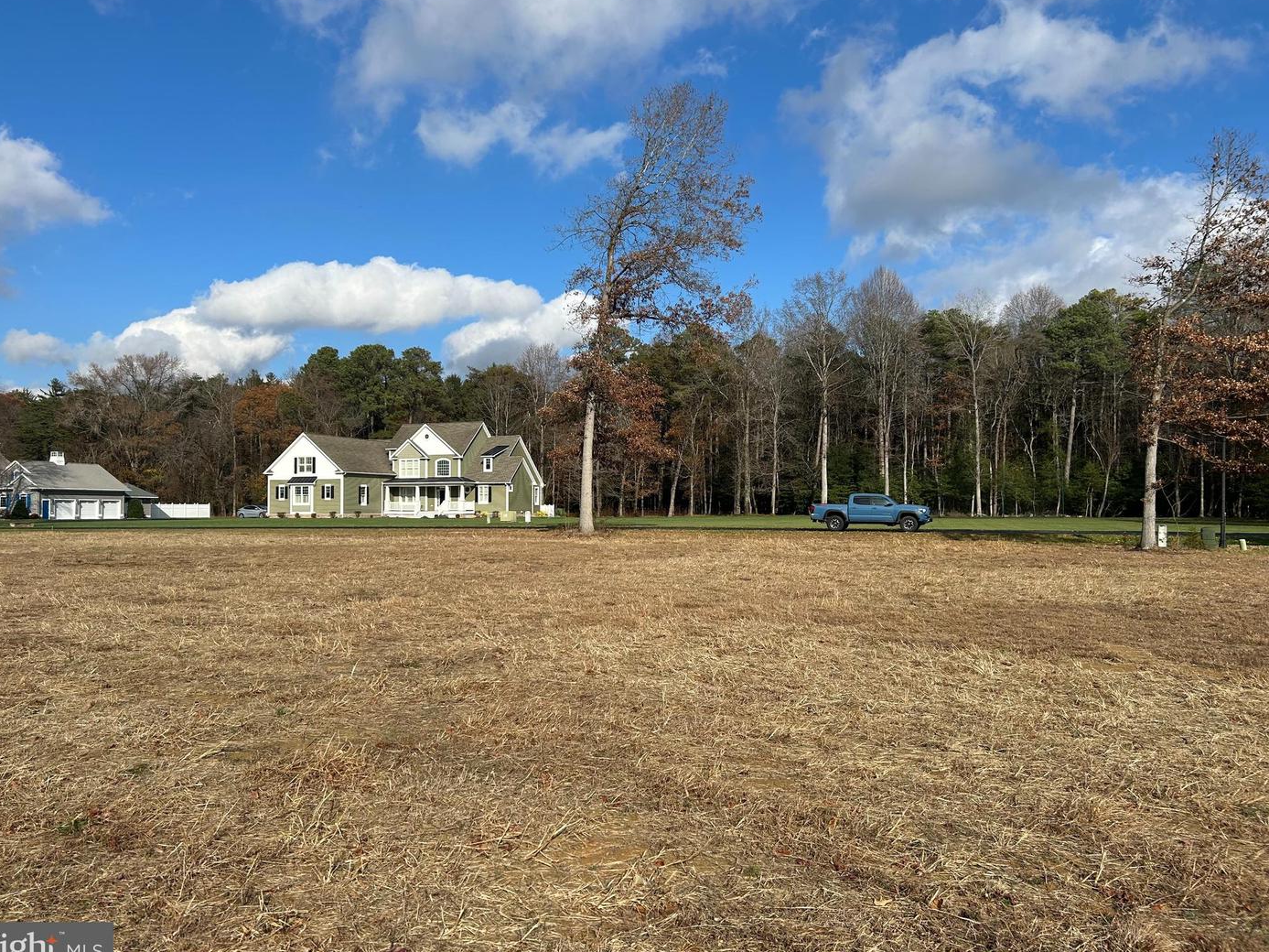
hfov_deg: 65.3
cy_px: 481
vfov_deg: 51.3
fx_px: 990
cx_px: 611
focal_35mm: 27
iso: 50
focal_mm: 5.7
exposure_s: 1/5587
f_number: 1.5
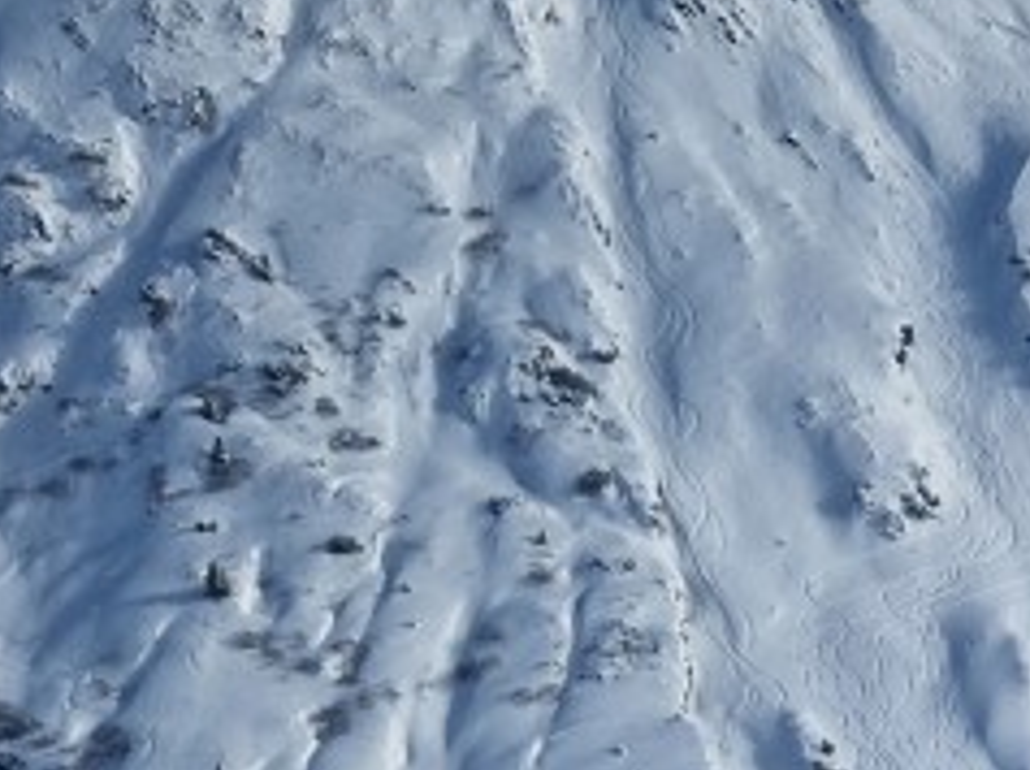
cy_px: 1402
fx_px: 2943
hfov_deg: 18.2
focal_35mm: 99
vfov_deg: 13.4
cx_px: 1415
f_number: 1.8
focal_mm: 5.4
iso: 50
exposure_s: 1/3968
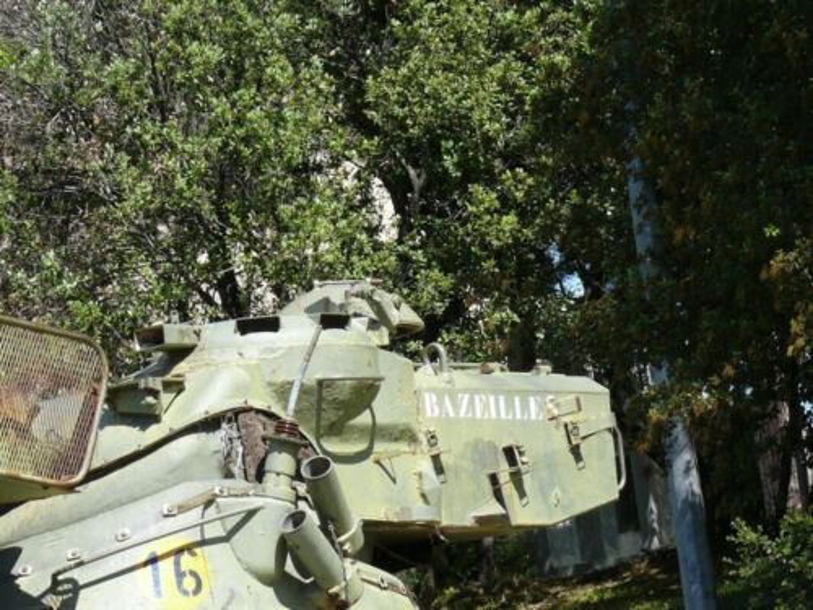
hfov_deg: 10.9
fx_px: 4274
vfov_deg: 8.2
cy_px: 305
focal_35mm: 182
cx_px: 406
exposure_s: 1/320
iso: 100
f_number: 5.6
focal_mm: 21.6
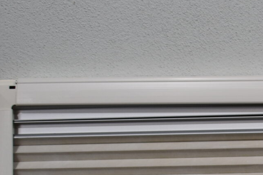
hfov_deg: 12.7
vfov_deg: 9.1
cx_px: 448
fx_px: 1089
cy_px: 215
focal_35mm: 149
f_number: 5.6
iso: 250
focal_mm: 25
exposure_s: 1/125
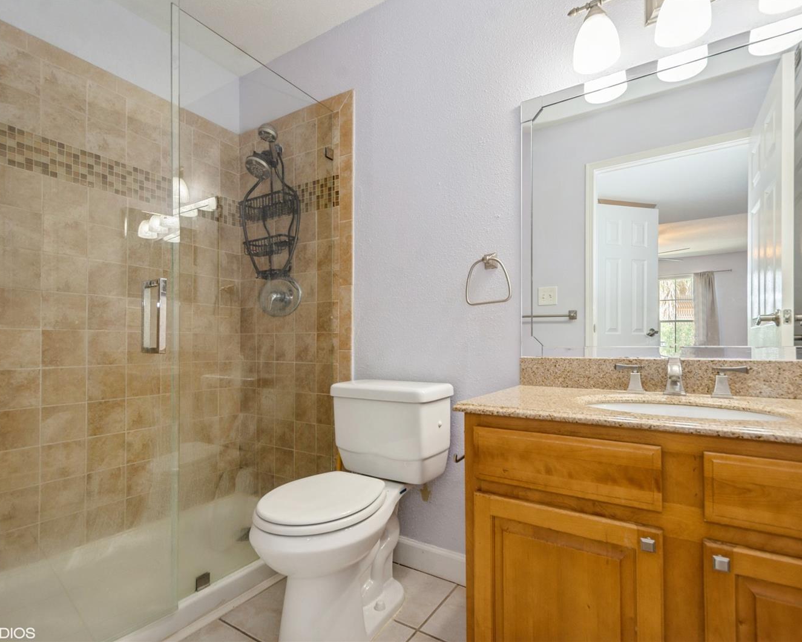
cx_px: 398
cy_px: 320
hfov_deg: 89.6
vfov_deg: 77.0
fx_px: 404
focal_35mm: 17
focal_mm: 10
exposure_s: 1/13
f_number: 8
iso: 200
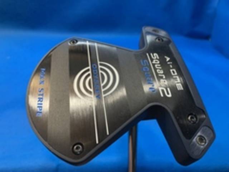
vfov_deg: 53.1
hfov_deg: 67.3
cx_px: 114
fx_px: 172
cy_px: 86
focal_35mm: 26
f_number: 1.8
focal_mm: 4.25
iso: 100
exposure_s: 1/60
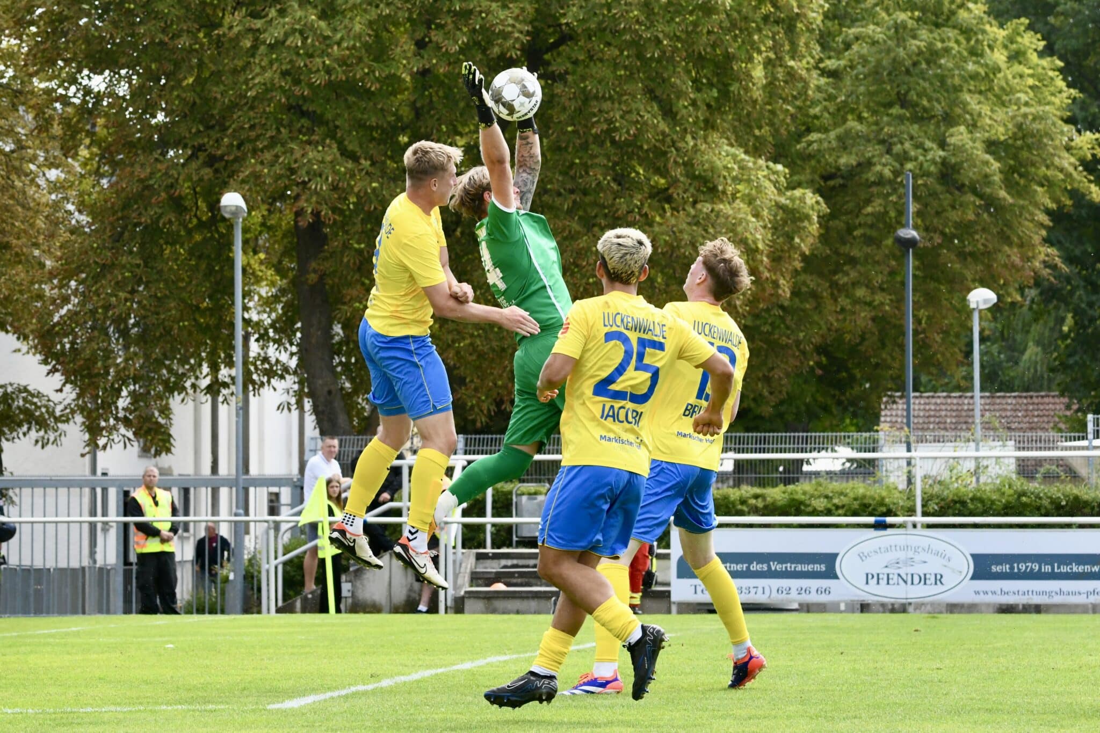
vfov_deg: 10.2
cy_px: 366
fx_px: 4124
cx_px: 550
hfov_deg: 15.2
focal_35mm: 135
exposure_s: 1/1600
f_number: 9
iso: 2000
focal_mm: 135
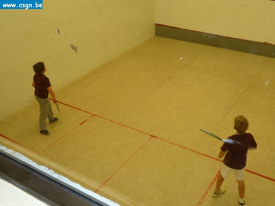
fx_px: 326
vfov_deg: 35.1
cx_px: 138
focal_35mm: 41
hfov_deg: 45.8
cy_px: 103
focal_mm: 5
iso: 125
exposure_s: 1/30
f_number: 3.4
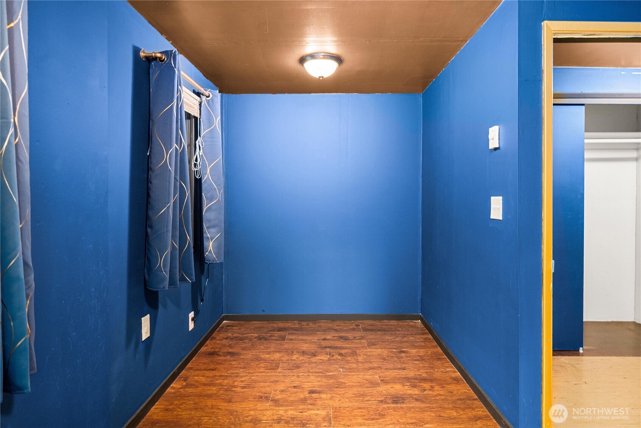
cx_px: 320
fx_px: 338
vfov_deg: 64.6
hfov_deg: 86.9
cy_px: 214
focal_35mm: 19
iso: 1000
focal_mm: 19
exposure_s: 1/3
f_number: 7.1
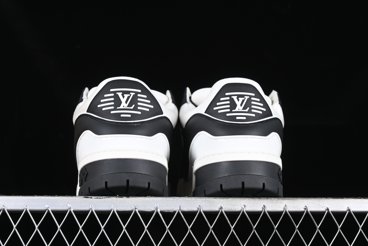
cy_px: 123
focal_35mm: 75
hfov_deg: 27.0
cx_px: 184
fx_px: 767
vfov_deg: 18.2
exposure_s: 1/60
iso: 160
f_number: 6.3
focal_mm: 50
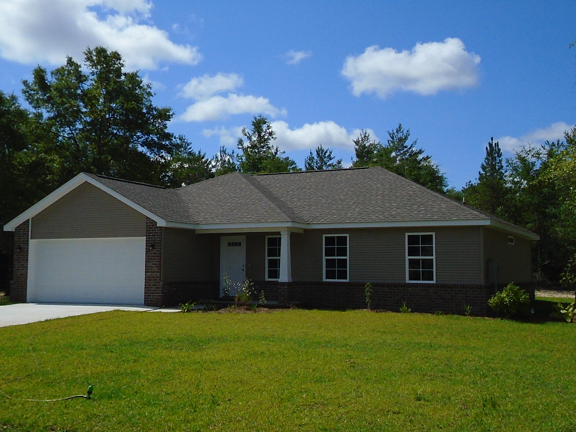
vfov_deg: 34.3
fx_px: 699
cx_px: 288
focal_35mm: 42
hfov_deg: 44.8
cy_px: 216
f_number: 10.3
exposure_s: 1/1000
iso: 400
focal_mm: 7.4
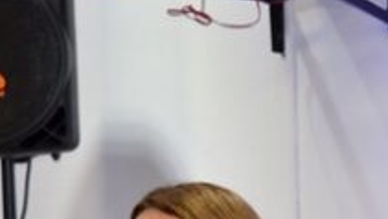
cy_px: 336
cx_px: 263
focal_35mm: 166
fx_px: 1708
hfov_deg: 12.9
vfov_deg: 7.2
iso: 720
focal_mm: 29
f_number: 4.2
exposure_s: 1/60
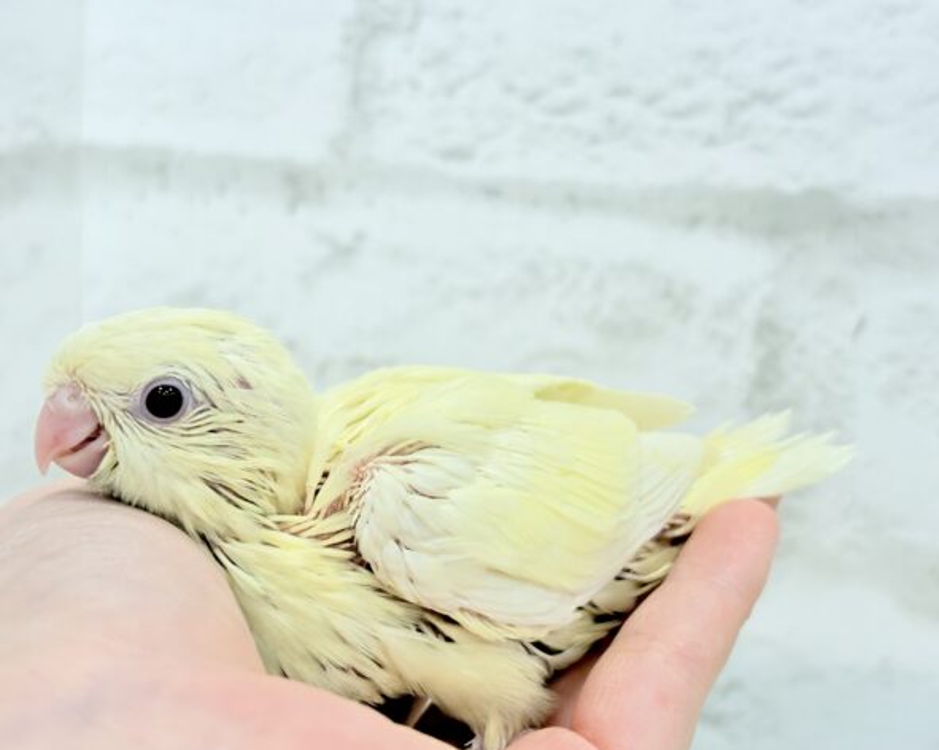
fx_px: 1527
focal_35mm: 55
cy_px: 377
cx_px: 432
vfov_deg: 27.6
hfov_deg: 34.2
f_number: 1.6
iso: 64
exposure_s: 1/100
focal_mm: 5.96
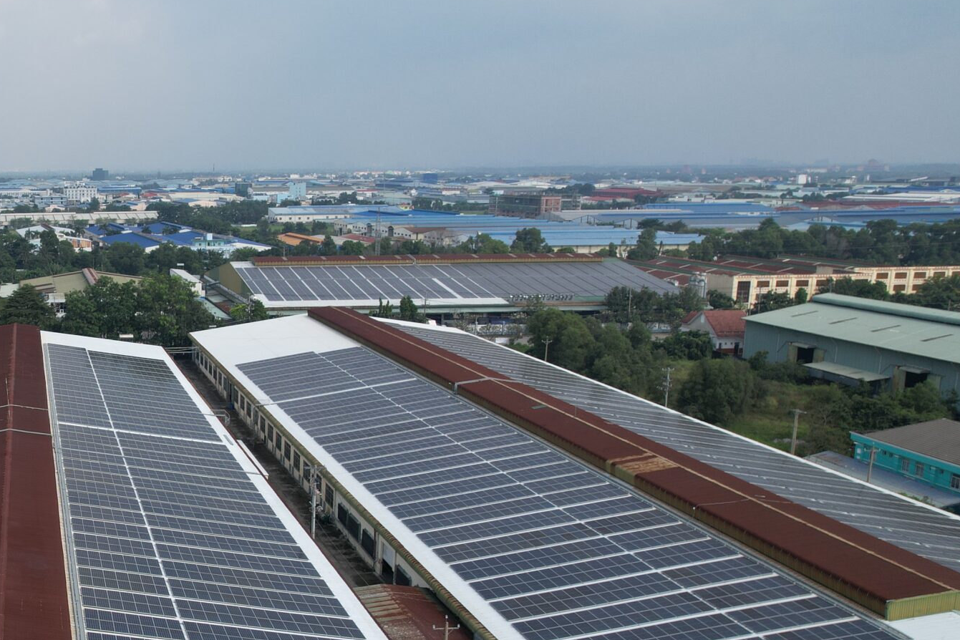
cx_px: 48
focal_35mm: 42
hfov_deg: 41.6
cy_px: 395
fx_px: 1120
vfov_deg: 31.8
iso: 110
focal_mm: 8.38
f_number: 2.8
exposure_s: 1/1600
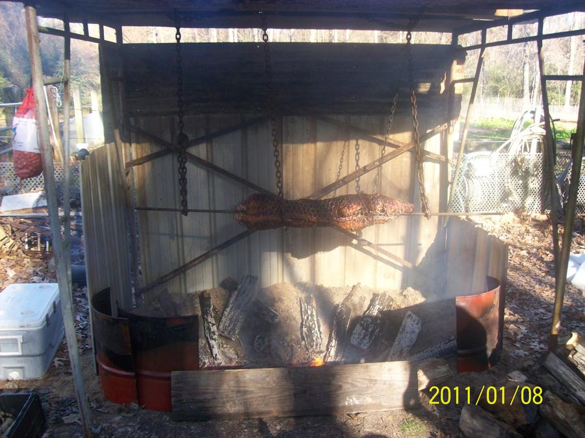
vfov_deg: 39.6
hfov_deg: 51.4
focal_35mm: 36
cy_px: 219
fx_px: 608
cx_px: 292
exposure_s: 1/135
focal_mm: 6
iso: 80
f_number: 2.7
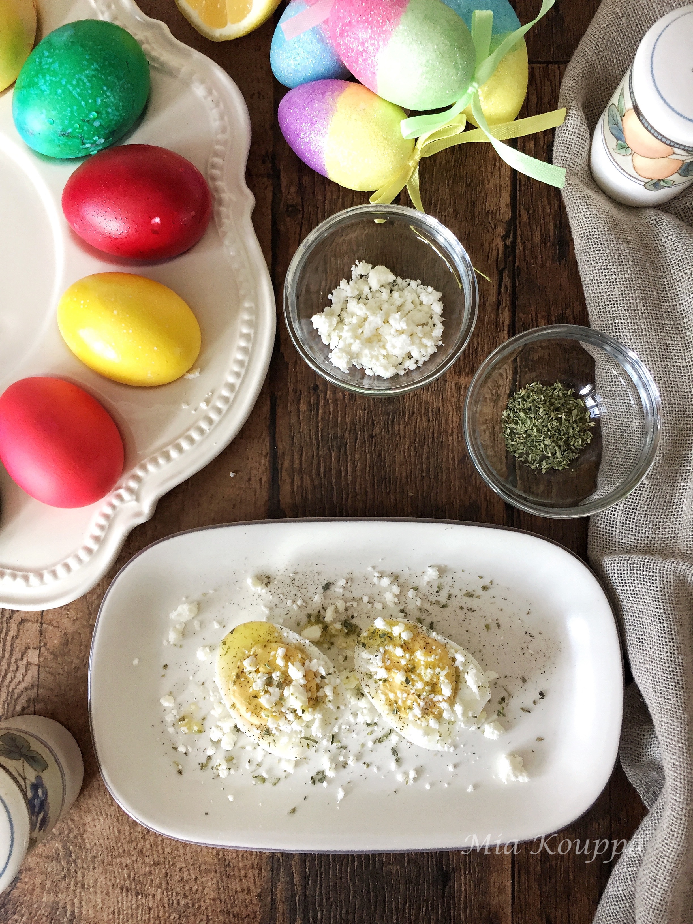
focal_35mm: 29
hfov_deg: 48.2
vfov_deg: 61.7
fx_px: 774
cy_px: 462
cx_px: 346
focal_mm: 4.15
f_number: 2.2
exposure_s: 1/30
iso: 64
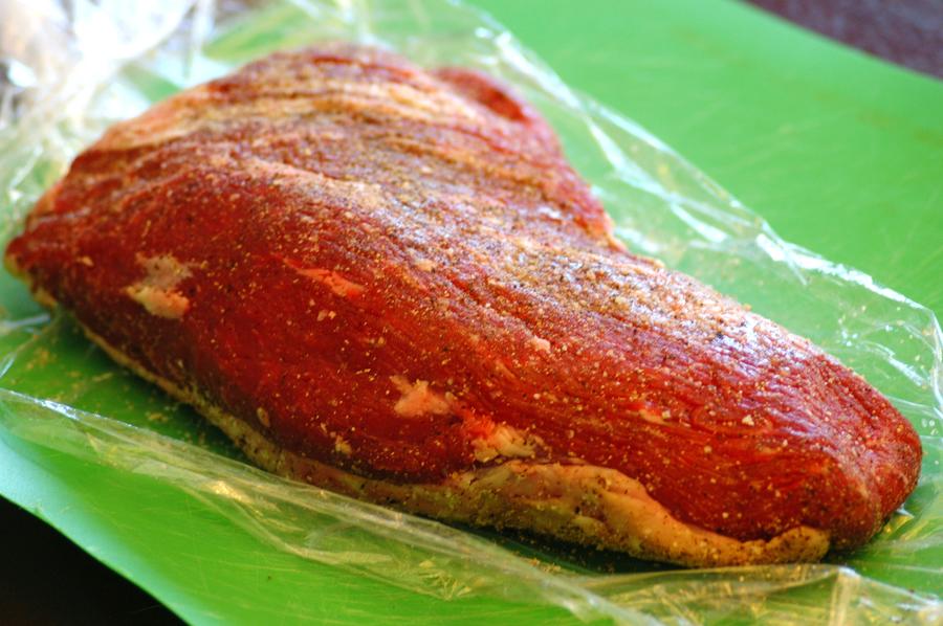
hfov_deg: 10.6
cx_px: 472
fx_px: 5102
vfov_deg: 7.0
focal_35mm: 195
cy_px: 313
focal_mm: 130
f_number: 5.6
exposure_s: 1/25
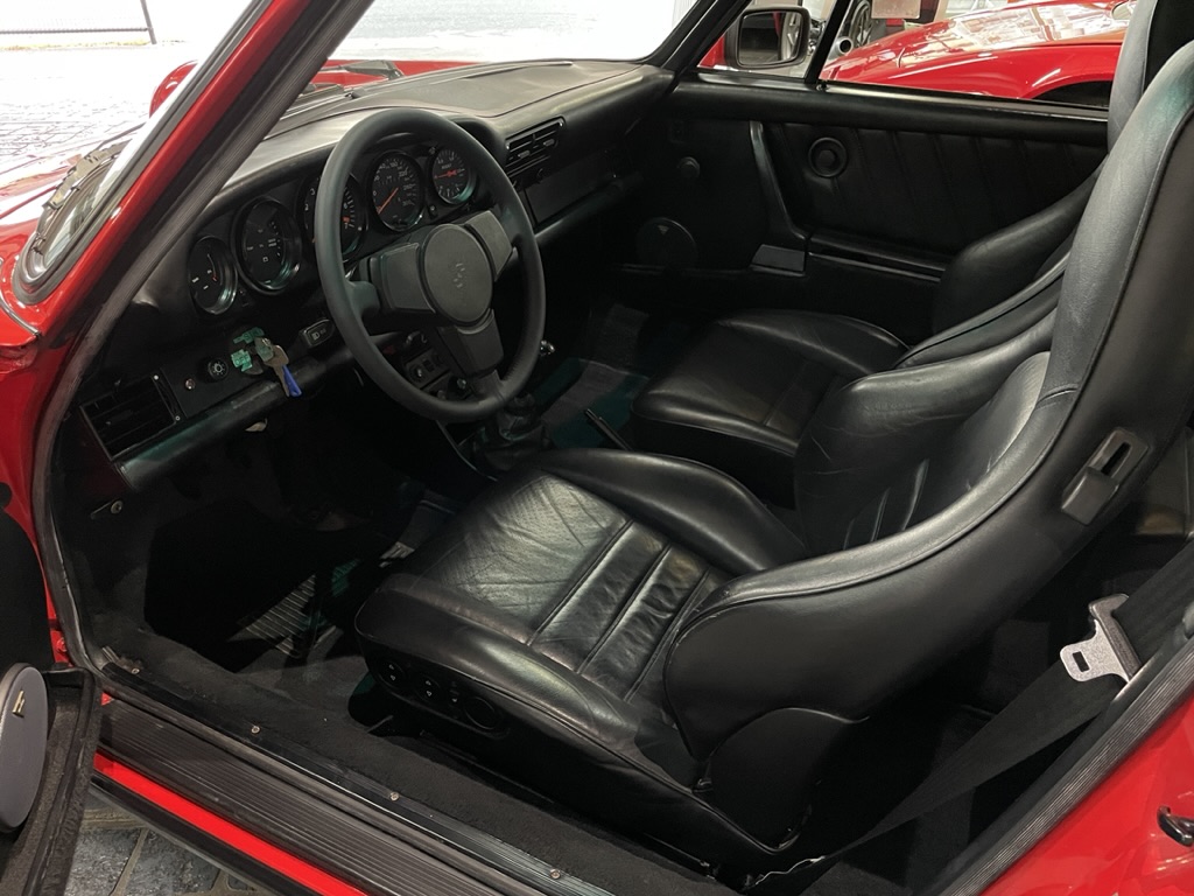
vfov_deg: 53.1
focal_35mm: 26
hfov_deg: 67.3
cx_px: 597
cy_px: 448
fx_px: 897
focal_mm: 4.2
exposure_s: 1/50
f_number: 1.6
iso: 320
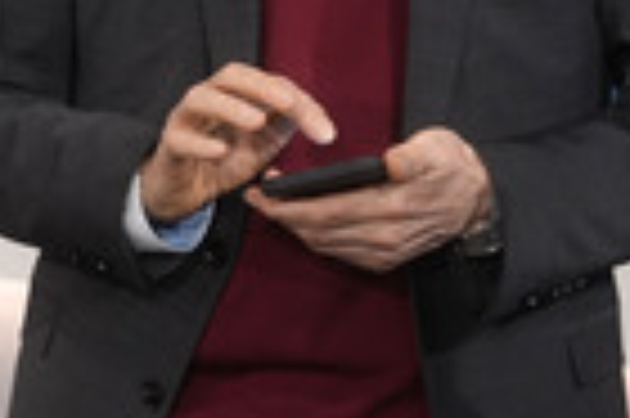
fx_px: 2535
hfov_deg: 14.2
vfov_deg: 9.3
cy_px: -94
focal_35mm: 145
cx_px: 272
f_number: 2.2
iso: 640
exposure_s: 1/125
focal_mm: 30
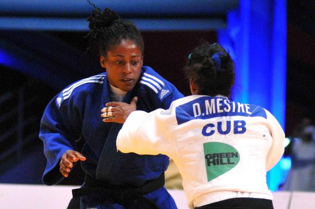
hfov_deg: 13.7
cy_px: 104
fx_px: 1311
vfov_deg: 9.1
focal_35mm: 150
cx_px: 158
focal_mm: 100
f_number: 3.2
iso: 2500
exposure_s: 1/800
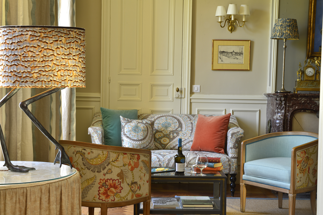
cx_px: 162
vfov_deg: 21.9
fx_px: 556
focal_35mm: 62
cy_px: 108
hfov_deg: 32.4
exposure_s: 1/1.3
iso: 125
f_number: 20
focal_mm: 62
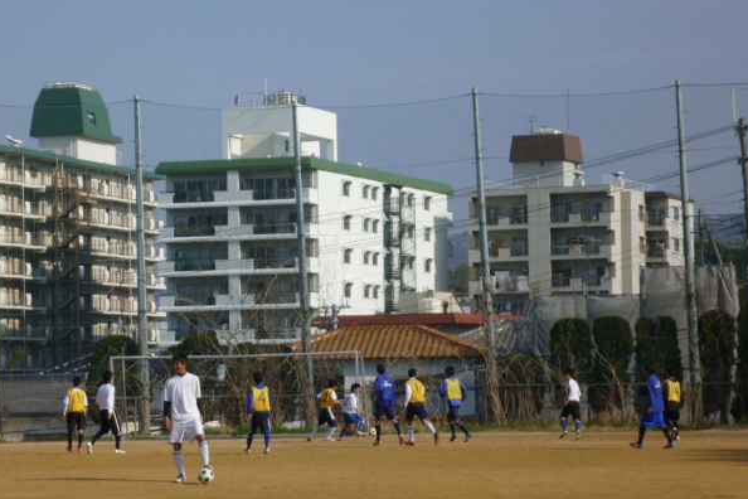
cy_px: 260
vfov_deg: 9.8
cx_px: 358
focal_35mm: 140
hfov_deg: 14.7
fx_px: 2909
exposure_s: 1/400
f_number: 5.9
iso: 80
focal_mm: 22.5
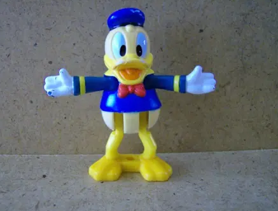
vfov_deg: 37.1
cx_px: 135
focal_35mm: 39
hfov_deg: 47.7
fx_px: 315
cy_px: 106
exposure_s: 1/26.5
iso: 200
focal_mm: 6
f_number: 2.8
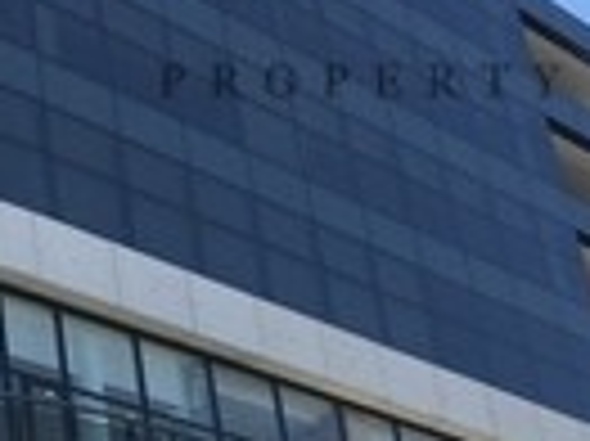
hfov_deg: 17.1
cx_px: -63
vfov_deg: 13.3
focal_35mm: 111
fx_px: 1890
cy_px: 133
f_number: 2.2
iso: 32
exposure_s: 1/1364
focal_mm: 4.15
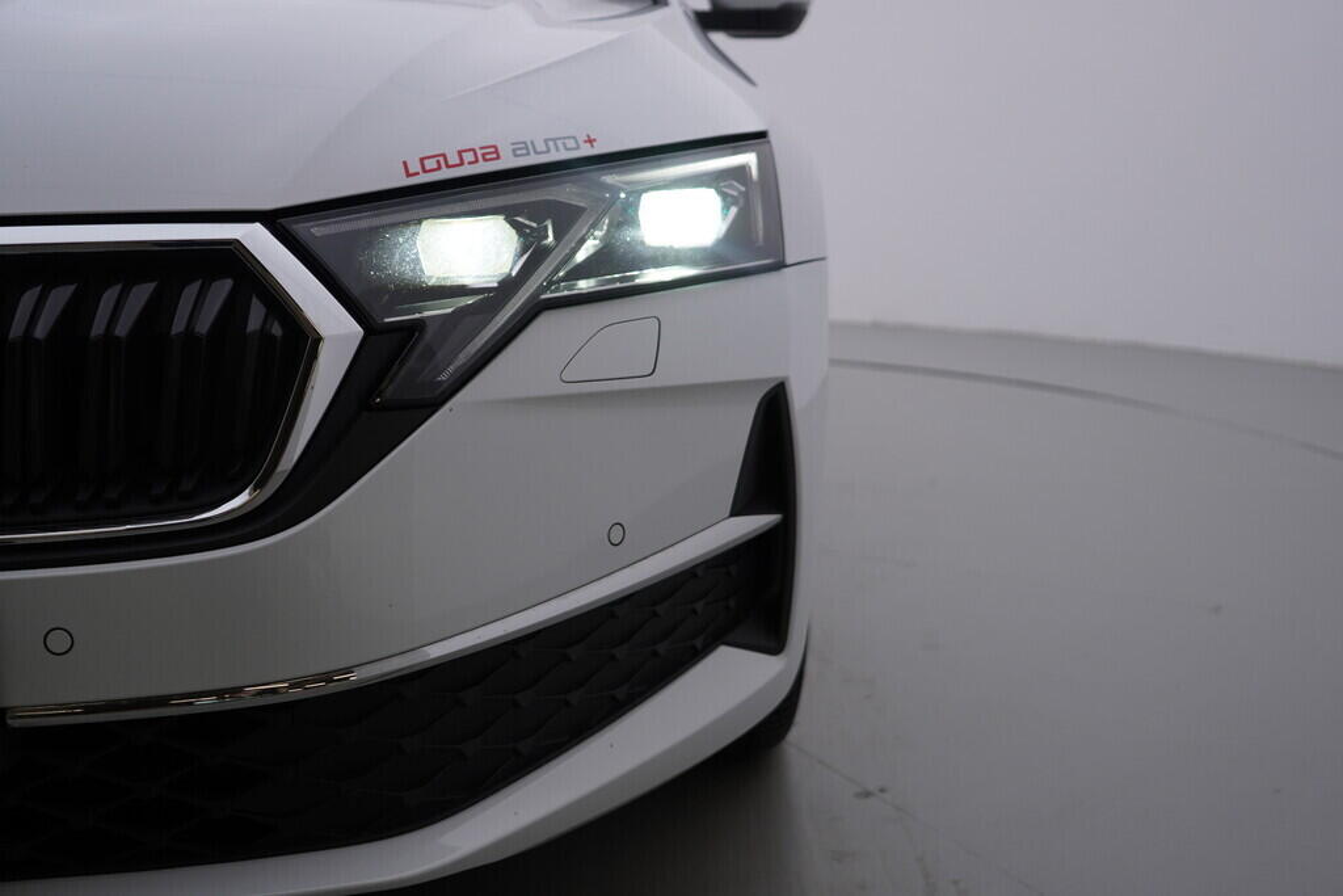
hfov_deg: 53.1
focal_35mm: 36
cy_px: 448
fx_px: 1343
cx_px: 672
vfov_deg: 36.9
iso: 125
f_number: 2.8
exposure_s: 1/400
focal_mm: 24
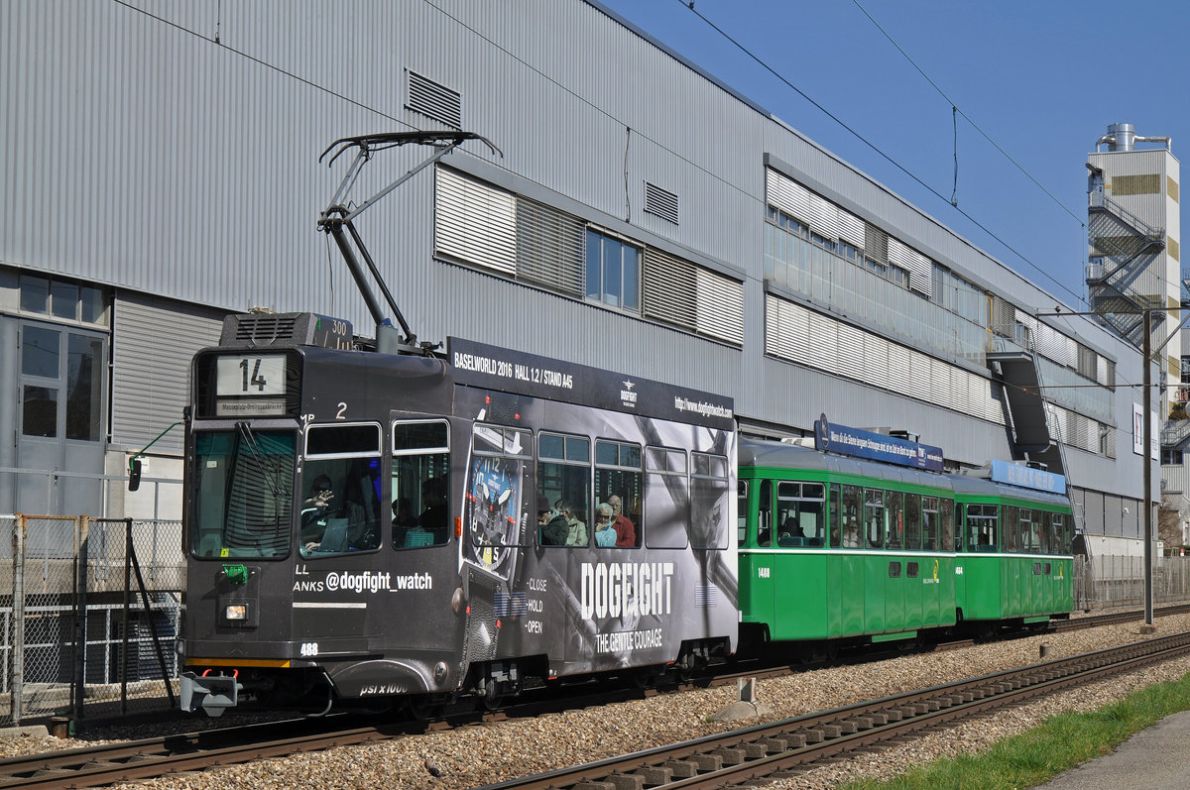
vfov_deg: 18.9
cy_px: 395
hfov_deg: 28.1
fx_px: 2377
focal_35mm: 72
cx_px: 595
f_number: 7.1
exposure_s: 1/1000
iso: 200
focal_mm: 48
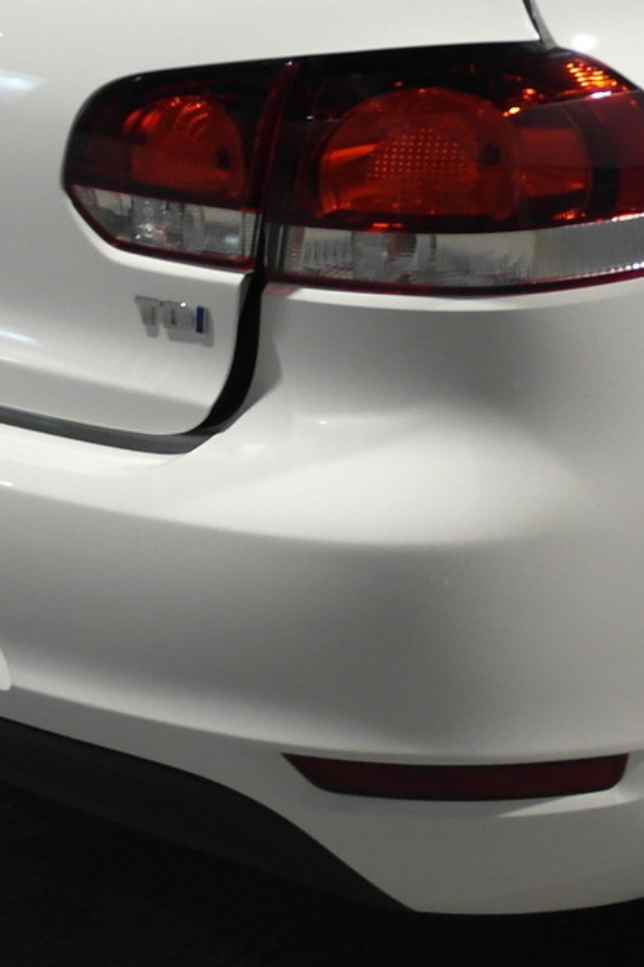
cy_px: 127
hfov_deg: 11.3
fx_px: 3193
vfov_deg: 17.0
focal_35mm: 119
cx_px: 803
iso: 400
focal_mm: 20
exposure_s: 1/30
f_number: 3.5
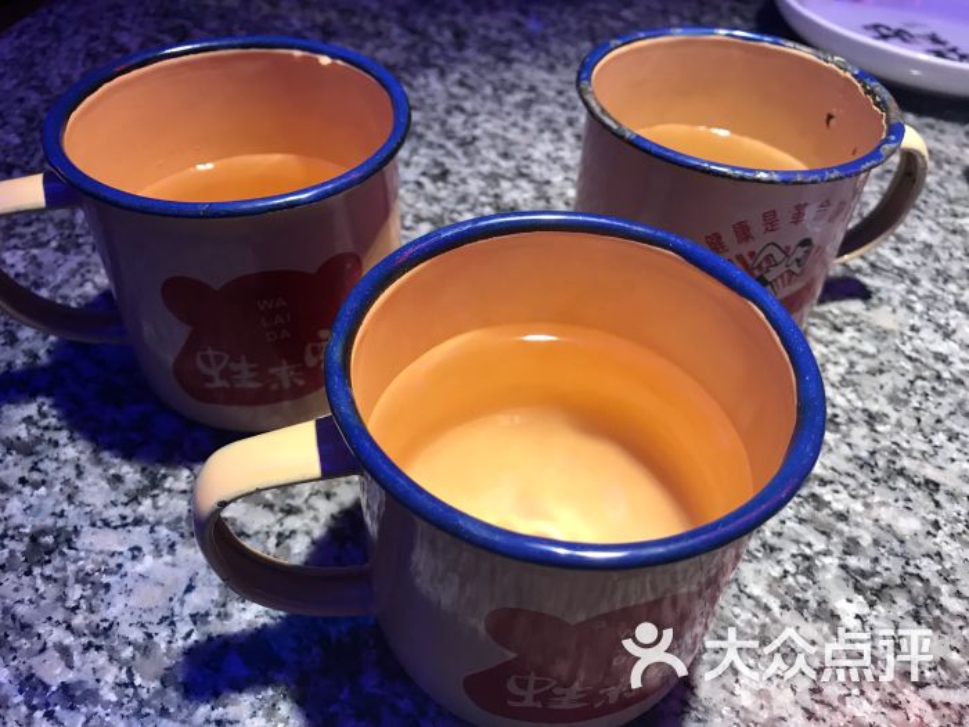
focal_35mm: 28
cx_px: 484
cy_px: 364
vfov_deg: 49.7
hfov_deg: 63.4
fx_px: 784
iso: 40
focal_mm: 3.99
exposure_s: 1/33
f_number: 1.8
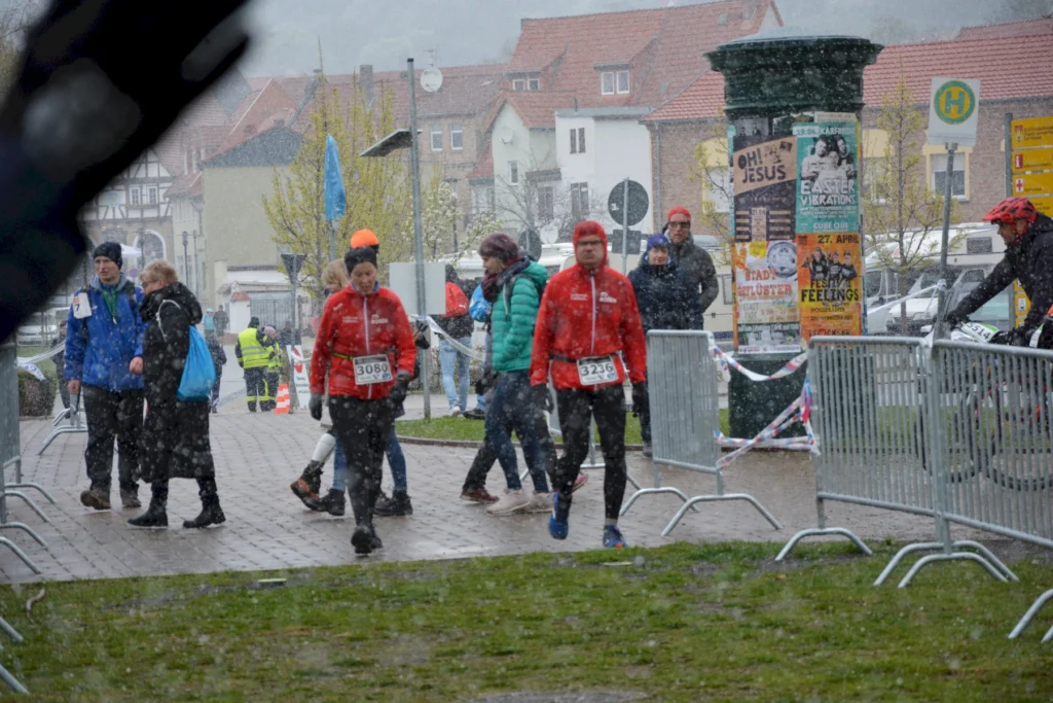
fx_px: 4607
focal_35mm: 158
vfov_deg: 8.7
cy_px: 352
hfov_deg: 13.0
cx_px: 526
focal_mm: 105
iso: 1400
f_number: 5.6
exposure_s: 1/500
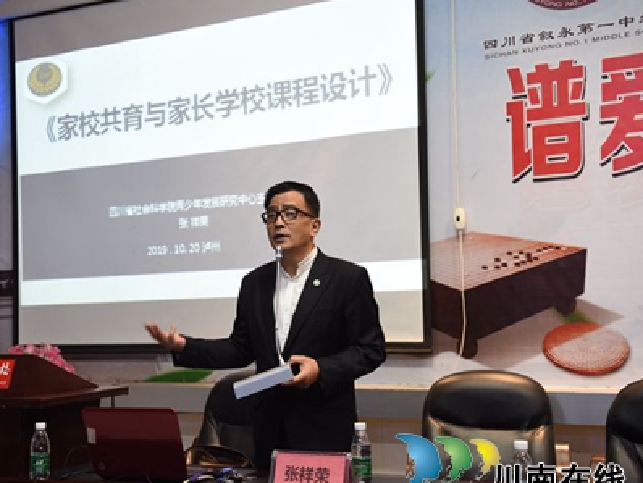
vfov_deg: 25.3
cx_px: 268
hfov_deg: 33.1
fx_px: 1078
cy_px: 260
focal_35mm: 58
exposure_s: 1/50
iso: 800
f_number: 3.5
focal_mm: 48
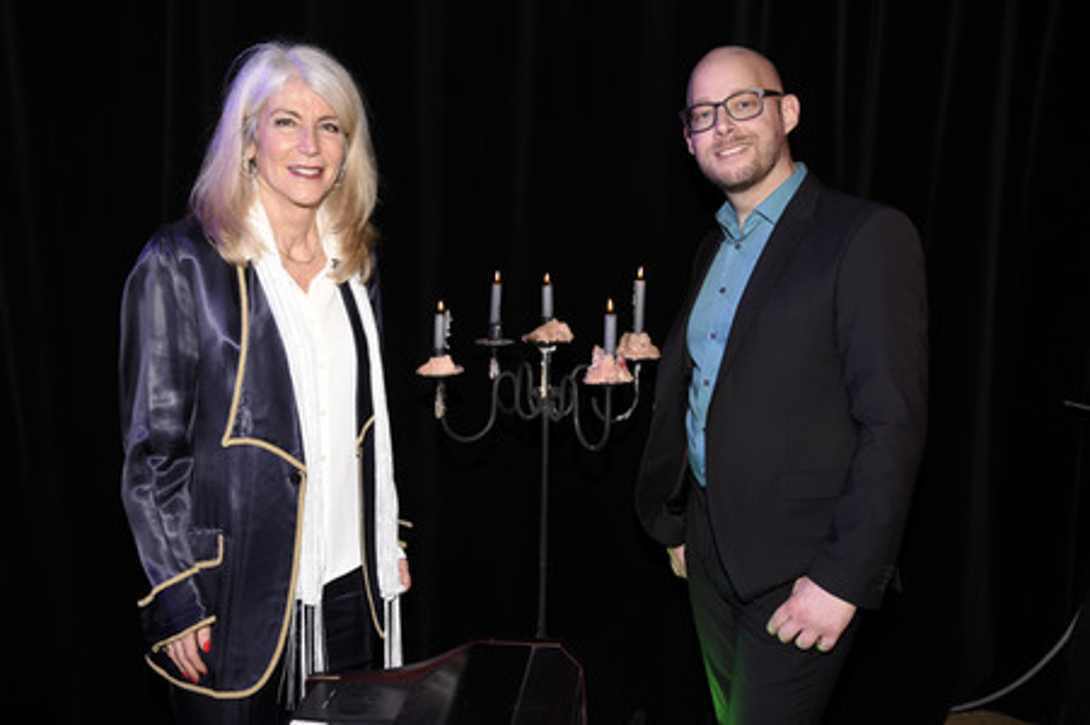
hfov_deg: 55.8
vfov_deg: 38.8
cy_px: 362
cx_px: 545
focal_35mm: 34
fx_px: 1029
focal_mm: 34
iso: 250
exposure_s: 1/100
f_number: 6.3
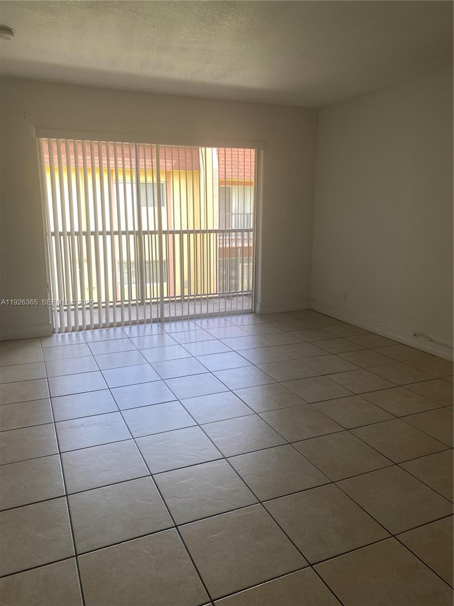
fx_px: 455
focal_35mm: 26
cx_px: 227
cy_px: 303
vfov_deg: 67.3
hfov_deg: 53.1
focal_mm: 4.25
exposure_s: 1/120
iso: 40
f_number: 1.8
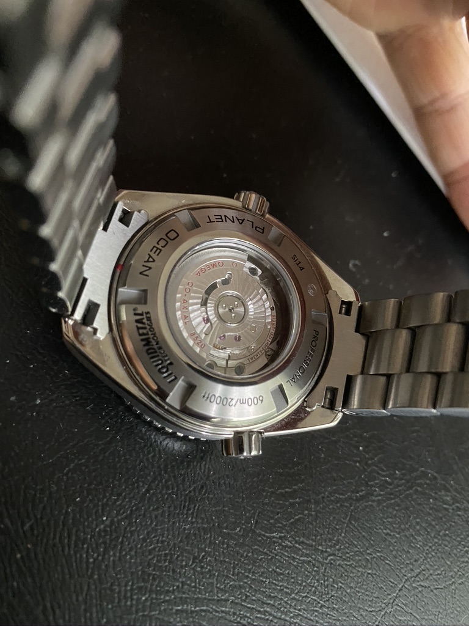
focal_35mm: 26
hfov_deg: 53.1
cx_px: 234
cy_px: 313
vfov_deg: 67.3
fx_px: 470
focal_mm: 4.25
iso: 800
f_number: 1.8
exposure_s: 1/30
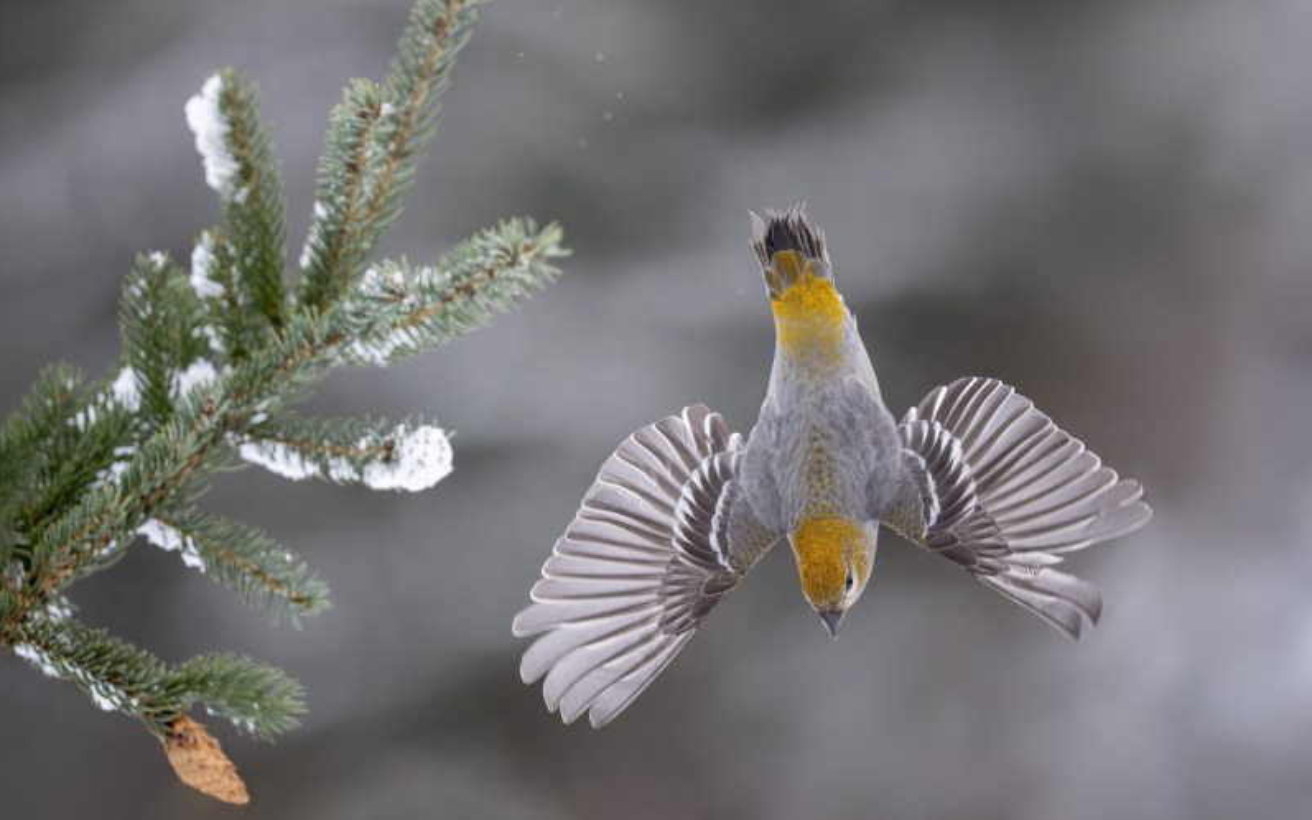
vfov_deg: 4.3
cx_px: 655
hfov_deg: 6.8
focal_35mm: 307
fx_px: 10976
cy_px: 384
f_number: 2.8
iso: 8000
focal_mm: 300
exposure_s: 1/5000
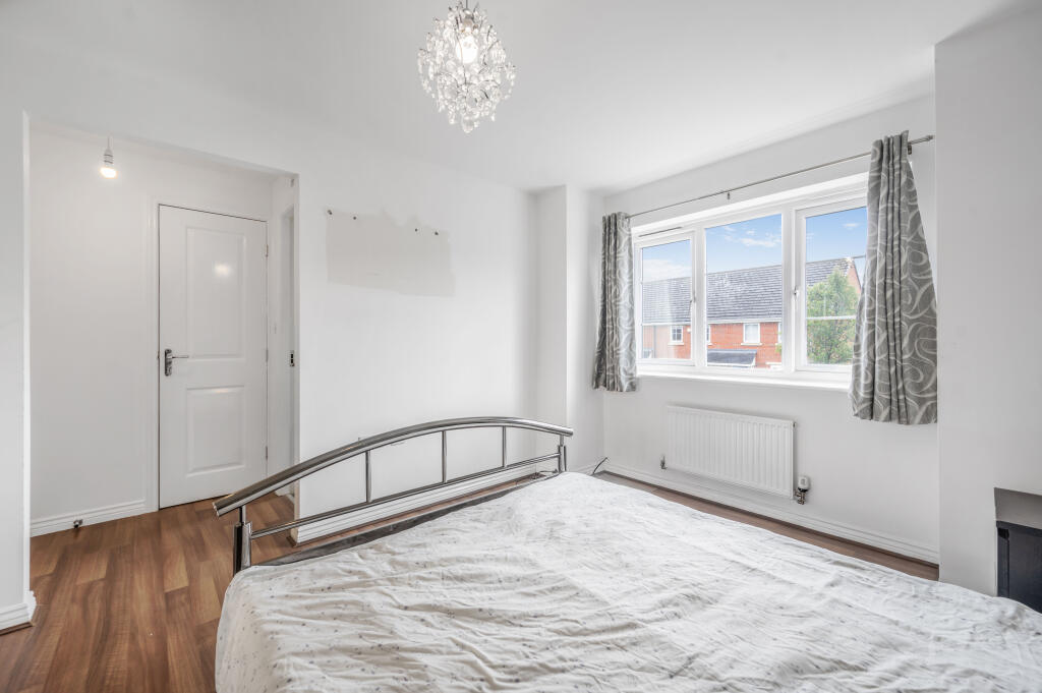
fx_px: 405
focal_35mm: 14
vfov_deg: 81.1
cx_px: 521
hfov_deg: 104.3
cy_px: 346
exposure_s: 1/50
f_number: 6.3
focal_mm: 14
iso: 250
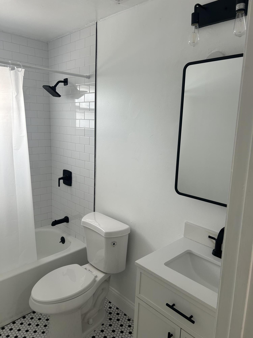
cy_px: 169
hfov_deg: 53.1
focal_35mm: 26
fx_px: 253
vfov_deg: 67.3
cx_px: 126
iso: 80
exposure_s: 1/120
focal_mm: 5.7
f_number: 1.5
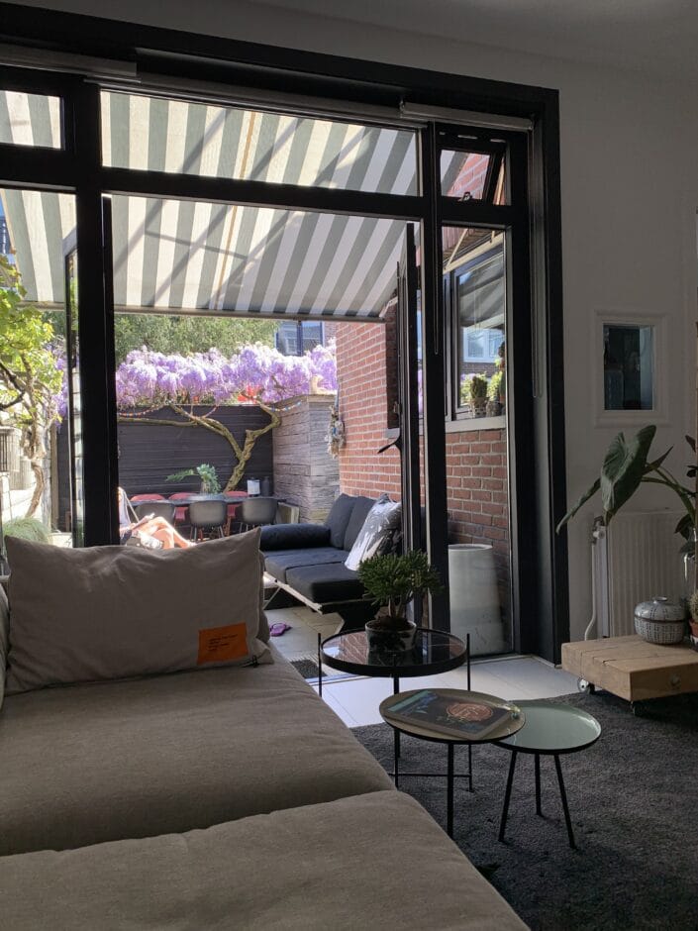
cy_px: 466
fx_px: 699
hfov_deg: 53.1
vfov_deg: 67.3
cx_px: 349
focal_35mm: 26
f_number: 1.8
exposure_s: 1/190
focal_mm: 4.25
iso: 25
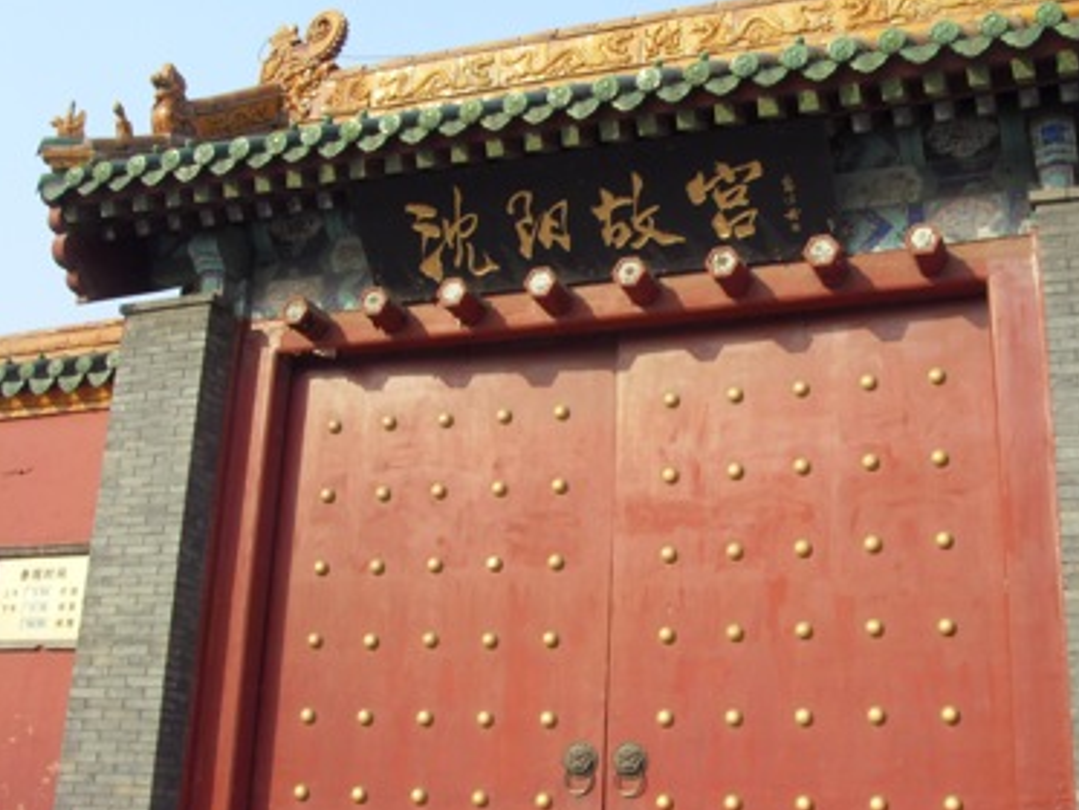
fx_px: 1434
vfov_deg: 31.5
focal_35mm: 46
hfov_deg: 41.1
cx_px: 628
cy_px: 356
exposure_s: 1/125
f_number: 6.2
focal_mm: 6.6
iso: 80
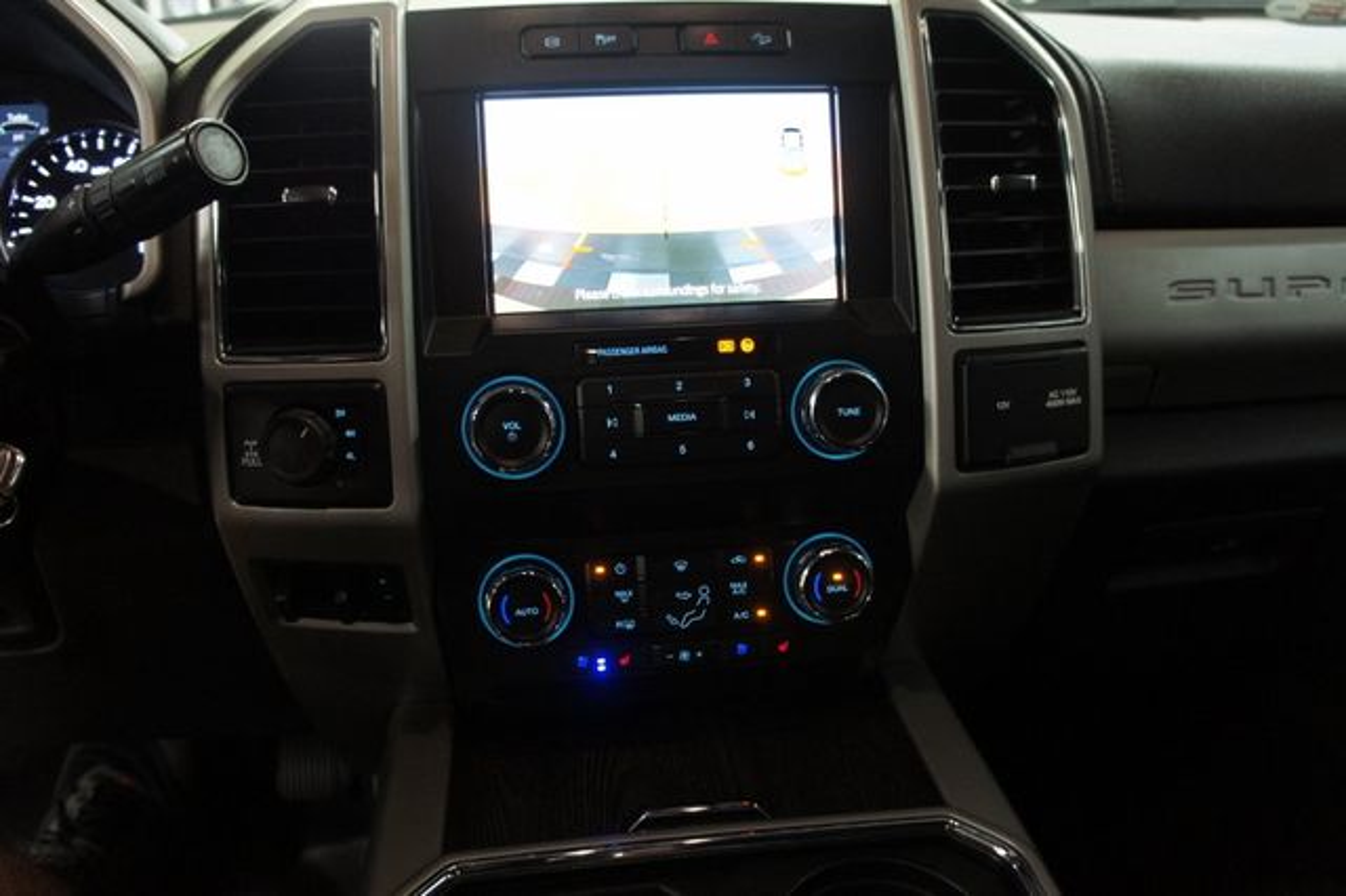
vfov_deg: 47.9
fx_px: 1009
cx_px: 673
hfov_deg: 67.4
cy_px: 448
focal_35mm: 27
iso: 800
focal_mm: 18
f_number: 3.5
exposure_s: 1/30
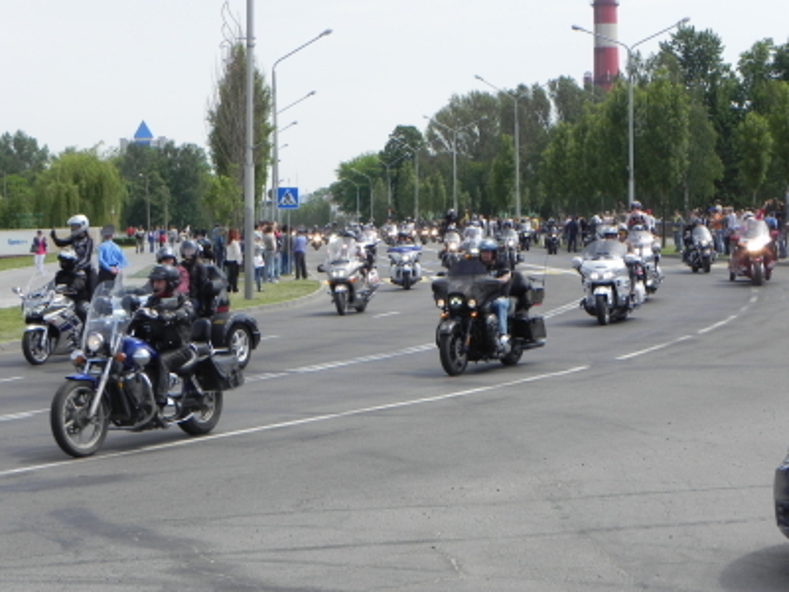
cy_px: 296
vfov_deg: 17.4
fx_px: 1937
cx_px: 394
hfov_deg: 23.0
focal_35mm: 85
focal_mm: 15.1
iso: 160
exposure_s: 1/360
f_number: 7.1
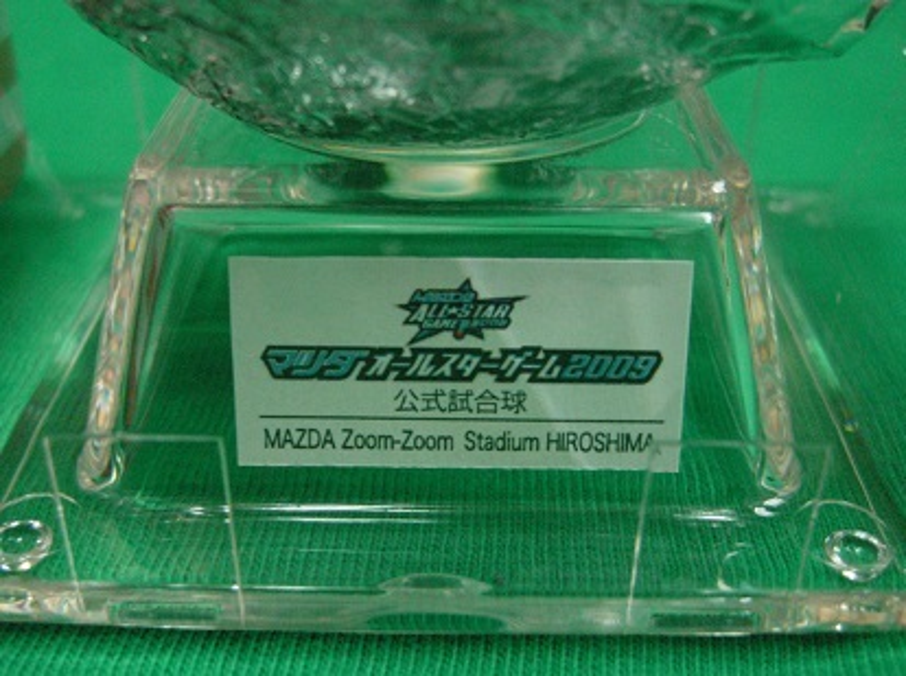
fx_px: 941
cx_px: 453
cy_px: 338
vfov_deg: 39.5
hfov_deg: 51.4
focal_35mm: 36
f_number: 2.7
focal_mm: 7.5
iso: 400
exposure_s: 1/11.9
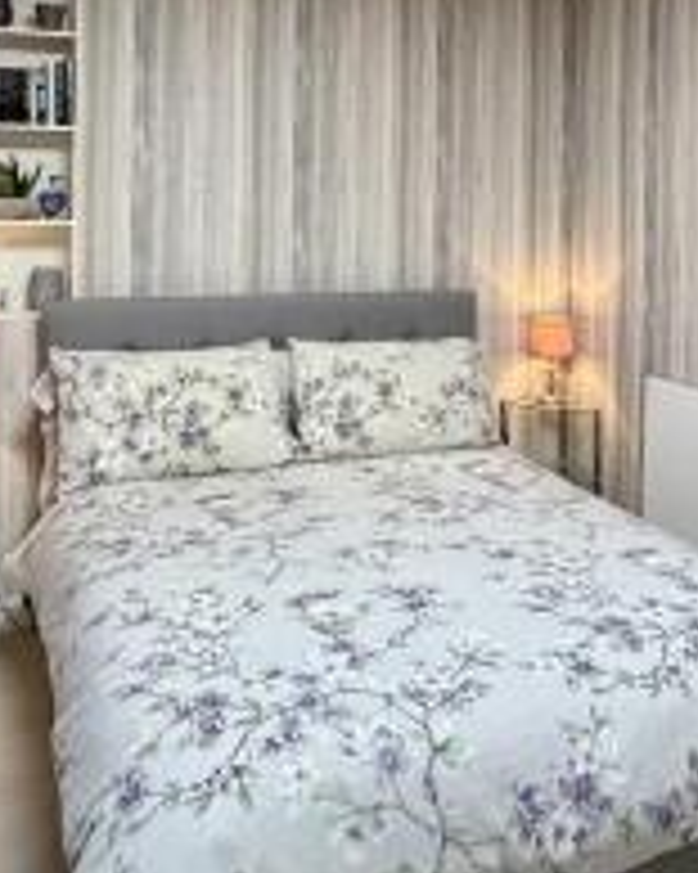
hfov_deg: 36.1
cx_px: 462
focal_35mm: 41
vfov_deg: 43.2
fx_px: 1060
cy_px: 205
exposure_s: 1/100
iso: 64
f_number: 2.2
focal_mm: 2.22
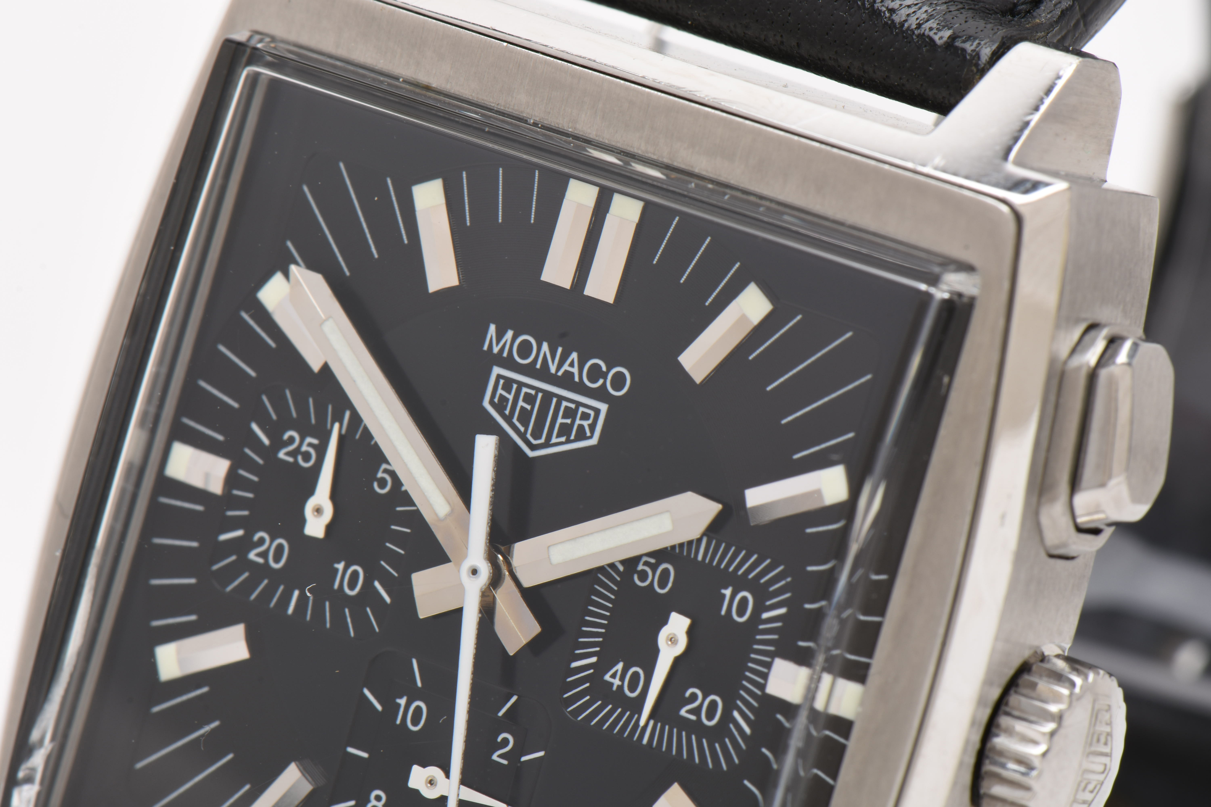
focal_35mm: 128
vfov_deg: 10.8
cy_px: 404
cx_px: 606
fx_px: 4289
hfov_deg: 16.1
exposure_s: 1/100
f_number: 20
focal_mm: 85
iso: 100
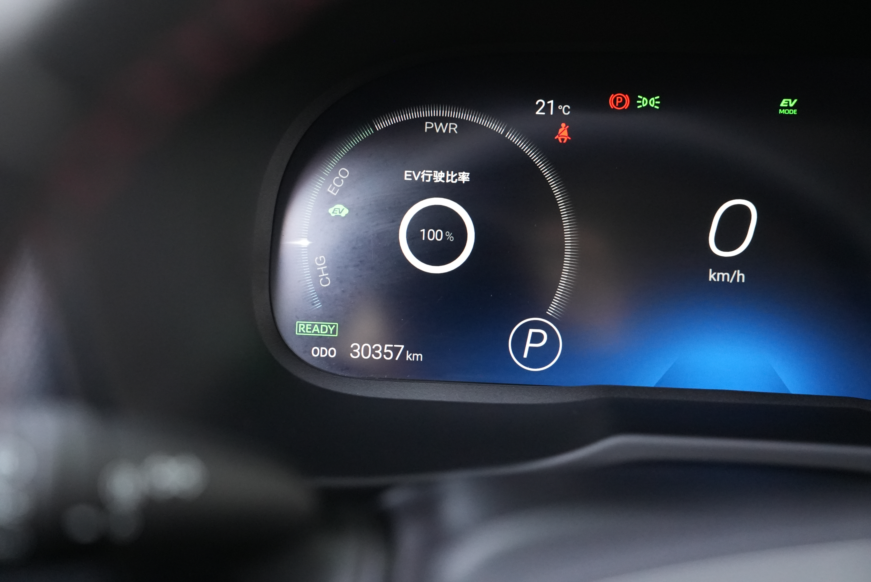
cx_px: 436
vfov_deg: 27.6
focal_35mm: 49
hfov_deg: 40.3
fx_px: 1186
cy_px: 291
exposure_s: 1/160
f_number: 2.8
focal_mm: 49
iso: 8000
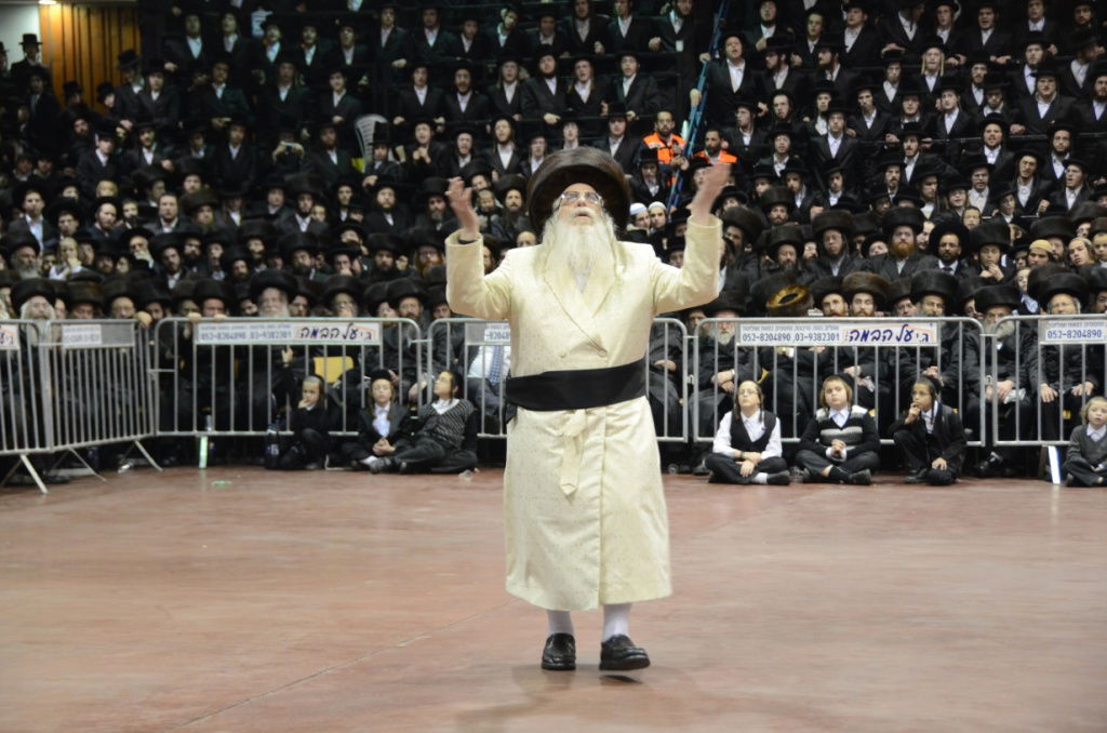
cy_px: 366
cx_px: 554
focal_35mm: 84
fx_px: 2577
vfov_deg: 16.2
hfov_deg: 24.2
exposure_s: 1/50
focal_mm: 56
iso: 1600
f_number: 4.8
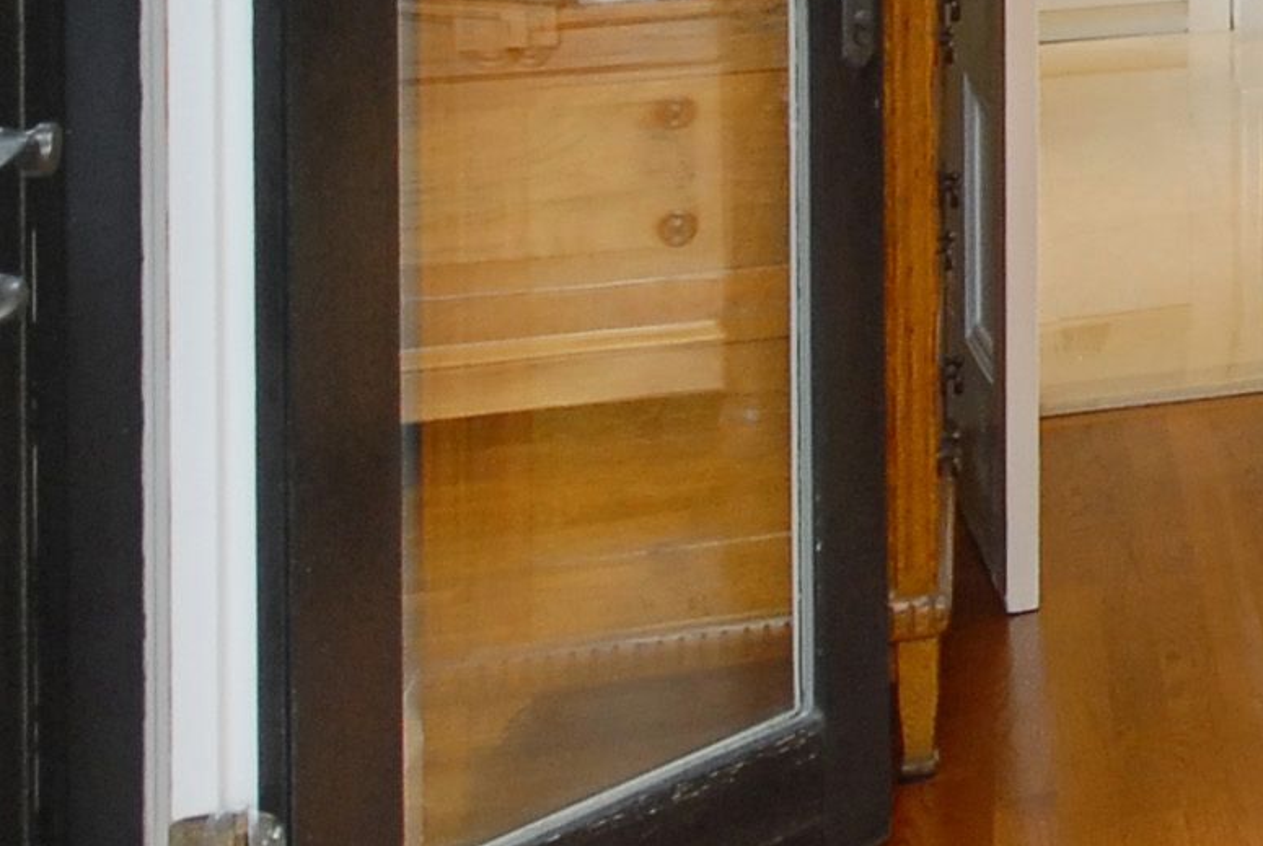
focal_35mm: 75
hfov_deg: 20.1
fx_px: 2635
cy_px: -294
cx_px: 2233
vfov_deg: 17.0
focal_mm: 10
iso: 400
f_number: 5
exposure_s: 1/60
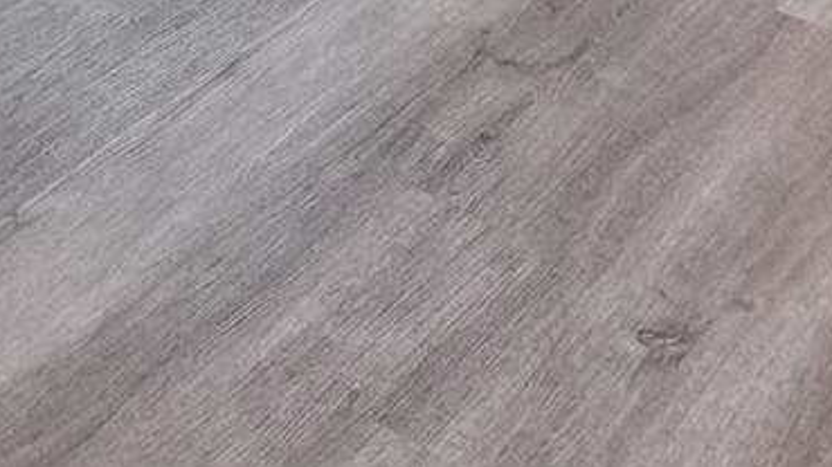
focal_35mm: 87
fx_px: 1919
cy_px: -1059
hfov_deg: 19.5
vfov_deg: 9.6
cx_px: -578
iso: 400
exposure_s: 1/7
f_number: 8
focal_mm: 10
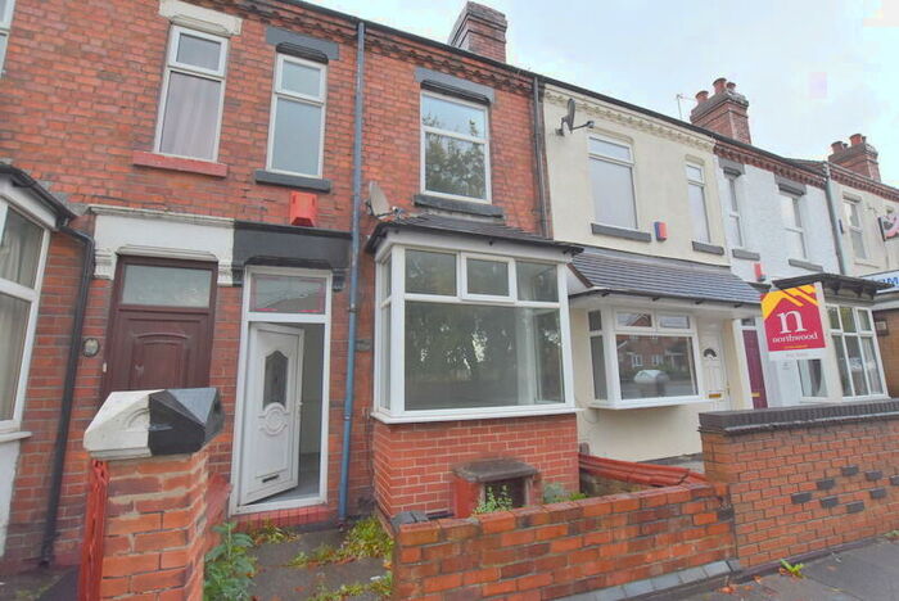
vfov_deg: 77.4
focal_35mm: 15
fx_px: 375
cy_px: 300
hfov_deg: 100.3
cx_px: 450
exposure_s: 1/160
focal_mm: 10
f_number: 6.3
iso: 800
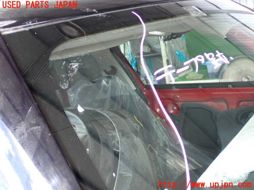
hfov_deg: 45.8
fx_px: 301
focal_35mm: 41
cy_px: 95
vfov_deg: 35.1
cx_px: 127
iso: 200
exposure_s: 1/80
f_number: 2.8
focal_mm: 7.31
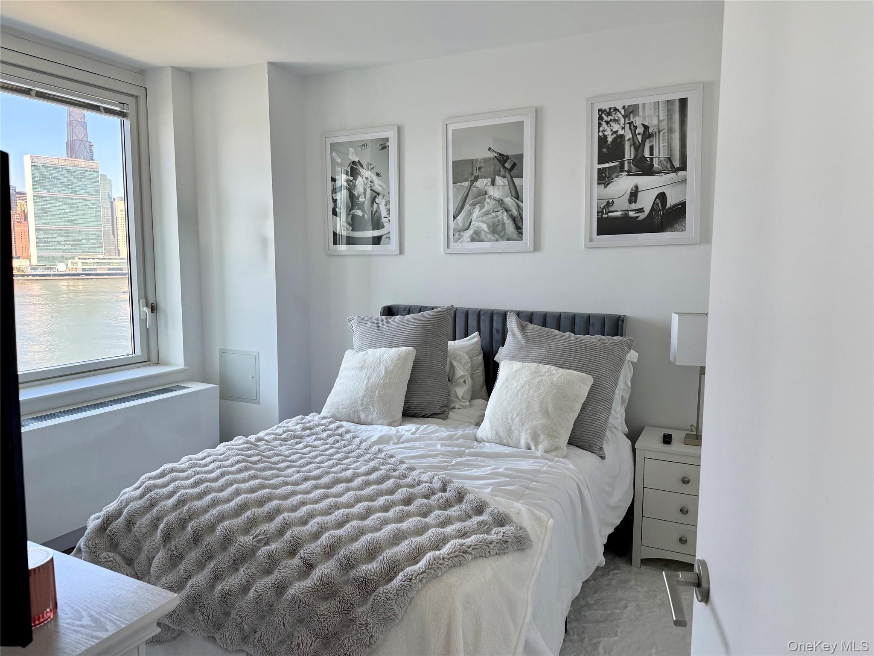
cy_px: 328
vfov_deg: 56.8
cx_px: 437
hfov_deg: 71.6
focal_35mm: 24
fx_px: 606
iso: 100
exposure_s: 1/232
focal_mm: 6.76
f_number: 1.78
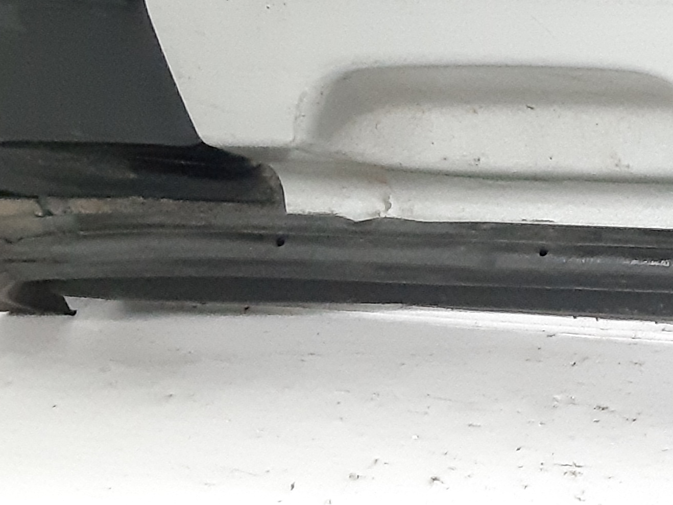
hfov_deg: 15.3
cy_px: 53
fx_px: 2256
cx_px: 1088
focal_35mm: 116
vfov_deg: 12.7
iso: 500
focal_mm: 3.93
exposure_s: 1/50
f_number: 1.7
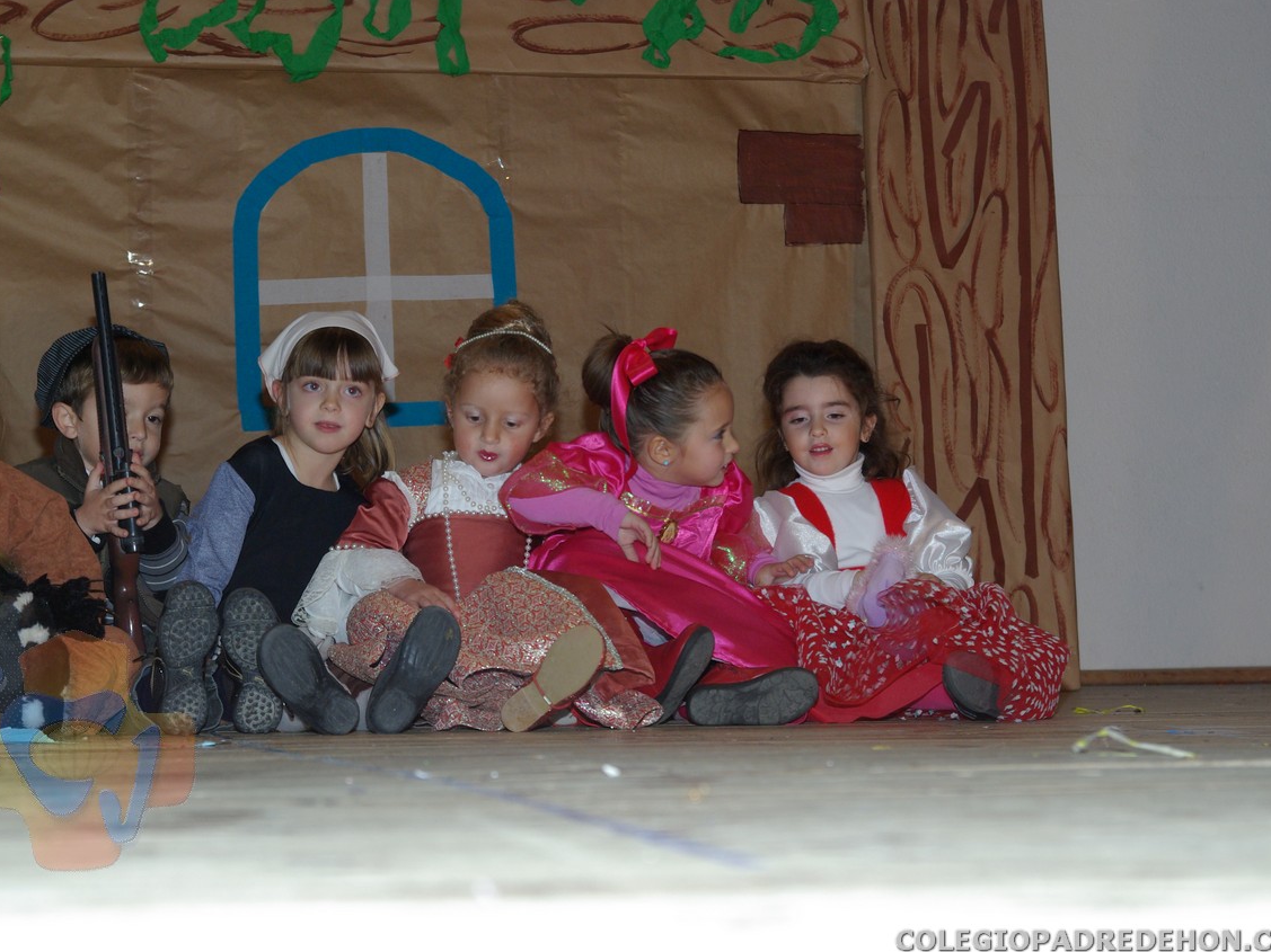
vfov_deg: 18.0
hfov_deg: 23.8
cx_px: 607
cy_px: 478
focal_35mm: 82
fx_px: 3010
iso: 400
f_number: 5.6
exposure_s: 1/60
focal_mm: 50
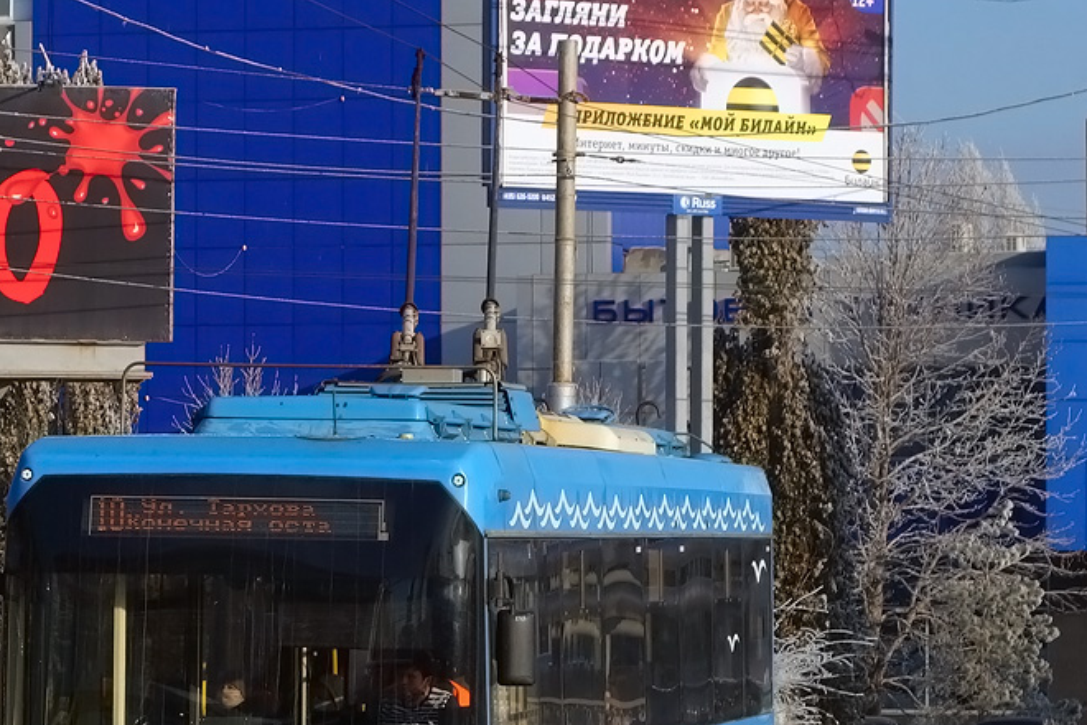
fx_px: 4559
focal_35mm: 151
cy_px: 460
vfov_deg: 9.1
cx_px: 361
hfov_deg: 13.6
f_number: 7.1
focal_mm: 30.81
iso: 125
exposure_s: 1/500
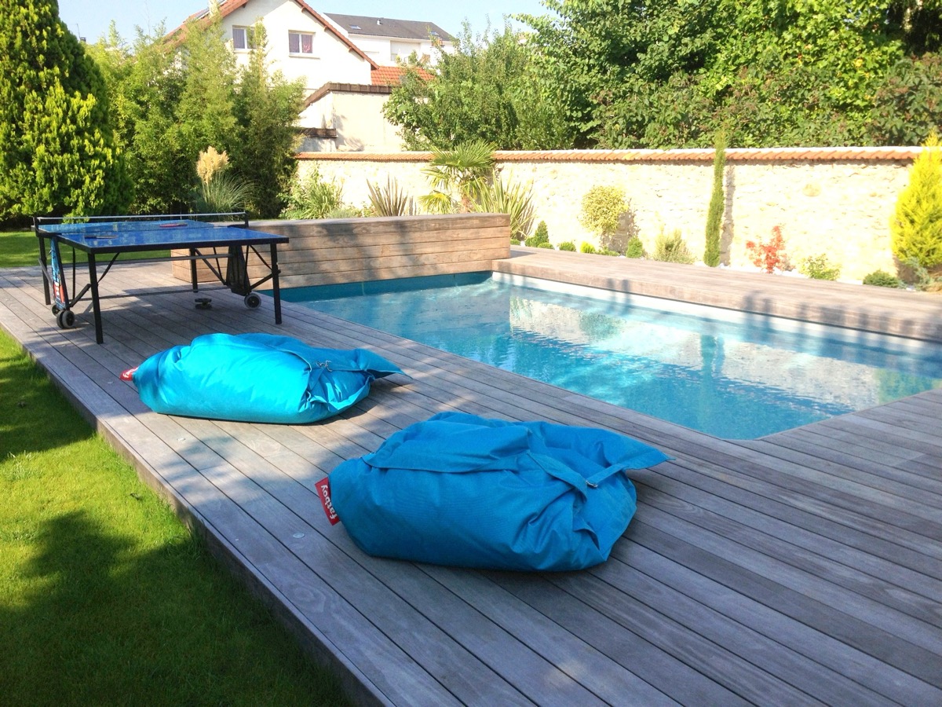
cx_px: 471
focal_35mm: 35
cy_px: 354
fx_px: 952
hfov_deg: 52.6
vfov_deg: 40.7
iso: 50
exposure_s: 1/1175
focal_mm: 4.28
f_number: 2.4
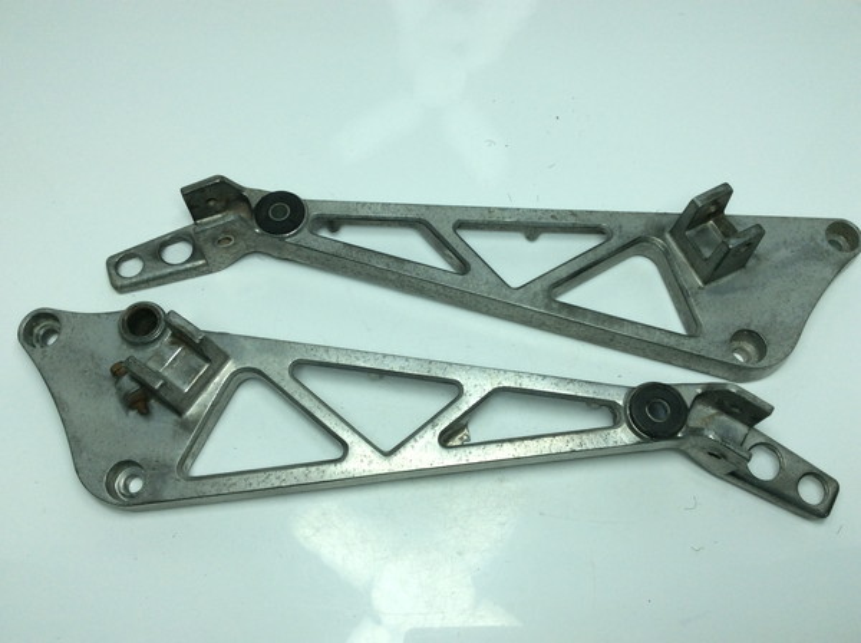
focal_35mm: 32
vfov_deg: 44.0
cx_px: 430
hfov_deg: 56.9
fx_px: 795
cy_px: 322
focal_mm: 3.3
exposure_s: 1/545
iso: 32
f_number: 2.4
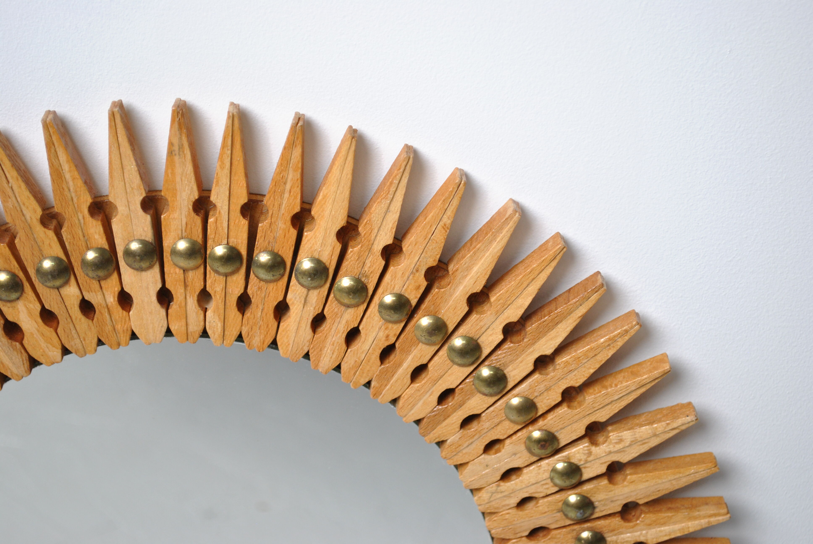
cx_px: 406
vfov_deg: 16.6
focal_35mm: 82
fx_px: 1865
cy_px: 272
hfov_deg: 24.6
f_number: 5.6
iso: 360
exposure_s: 1/30
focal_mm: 55
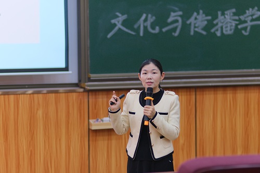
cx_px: 130
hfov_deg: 16.0
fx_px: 924
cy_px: 86
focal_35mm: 128
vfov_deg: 10.7
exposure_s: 1/100
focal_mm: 85
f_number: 1.8
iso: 1000
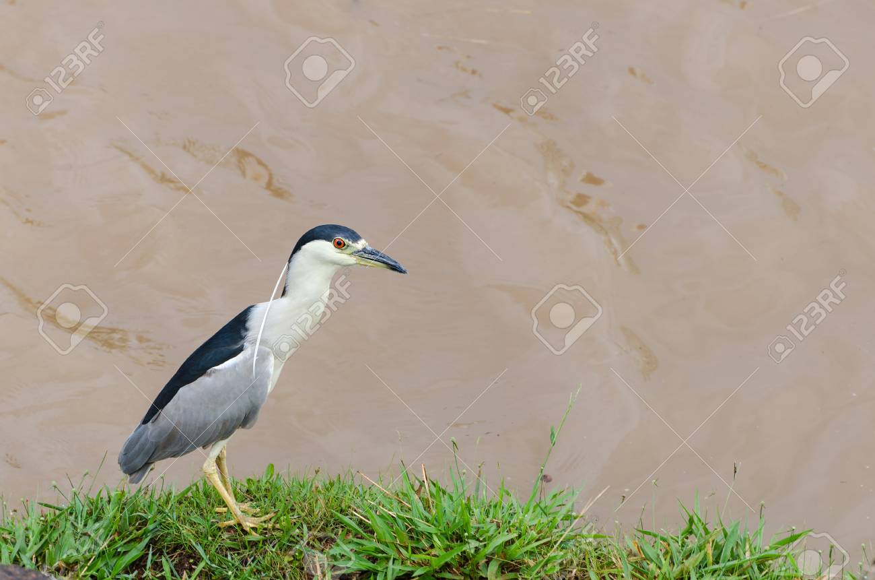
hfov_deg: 5.1
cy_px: 290
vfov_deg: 3.4
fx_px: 9823
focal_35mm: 405
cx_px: 438
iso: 200
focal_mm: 270
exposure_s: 1/250
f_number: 6.3
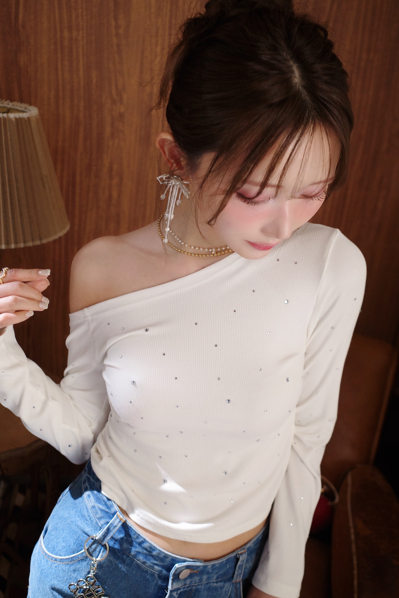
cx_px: 200
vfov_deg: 54.4
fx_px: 582
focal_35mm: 35
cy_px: 299
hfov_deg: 37.9
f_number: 2.8
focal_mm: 18.3
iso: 1000
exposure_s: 1/30
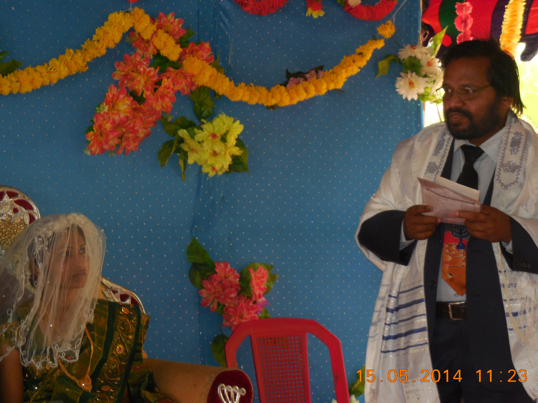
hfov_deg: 26.0
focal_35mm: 75
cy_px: 204
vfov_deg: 19.6
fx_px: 1166
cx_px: 266
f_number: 4.4
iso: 220
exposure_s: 1/60
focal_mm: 12.6
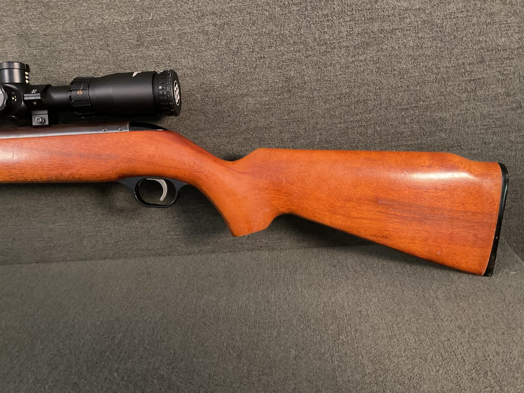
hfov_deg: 61.7
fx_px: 439
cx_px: 262
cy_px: 196
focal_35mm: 29
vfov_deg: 48.2
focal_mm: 3
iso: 320
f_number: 1.8
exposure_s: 1/30
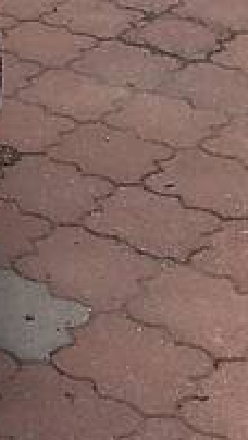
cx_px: -587
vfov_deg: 16.6
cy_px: -44
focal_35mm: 125
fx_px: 1458
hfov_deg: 7.9
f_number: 2.2
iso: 25
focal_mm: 4.2
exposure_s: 1/463
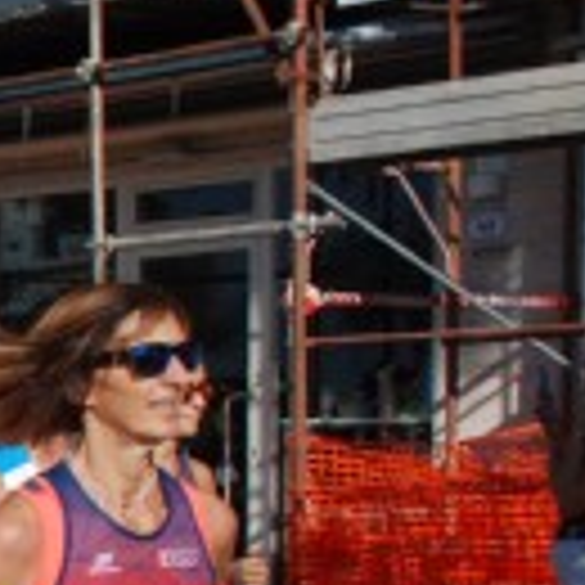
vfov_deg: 13.2
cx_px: -684
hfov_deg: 11.7
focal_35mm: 130
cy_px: 623
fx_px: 2486
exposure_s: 1/2000
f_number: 9
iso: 1000
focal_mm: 22
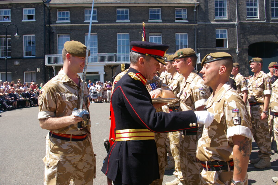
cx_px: 139
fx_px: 266
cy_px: 92
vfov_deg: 38.4
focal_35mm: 34
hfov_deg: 55.1
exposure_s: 1/250
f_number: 8
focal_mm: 23
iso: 200
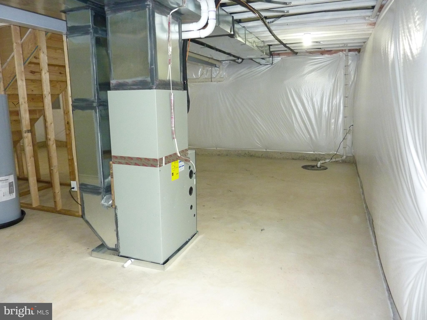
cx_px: 214
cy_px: 160
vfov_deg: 54.9
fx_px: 308
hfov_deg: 69.4
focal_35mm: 25
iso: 500
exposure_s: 1/30
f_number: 3.3
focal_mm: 4.1
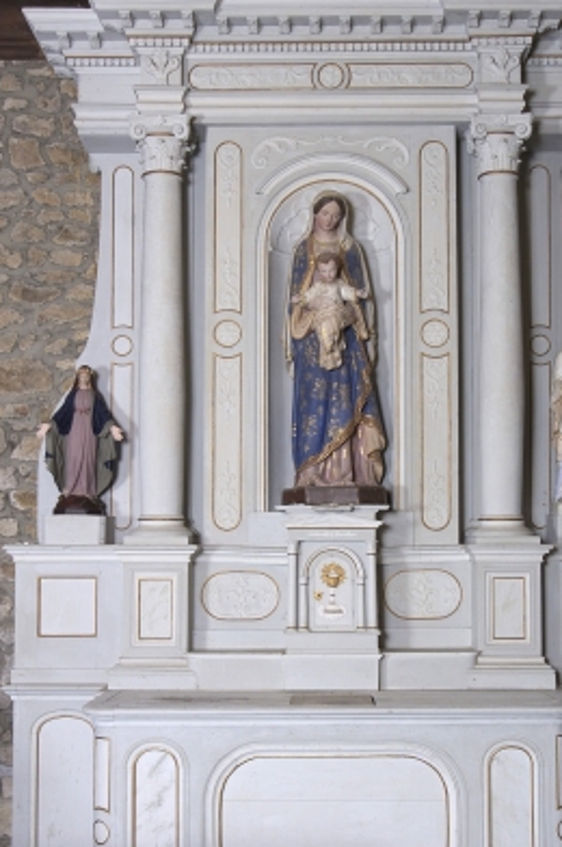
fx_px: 1104
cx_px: 339
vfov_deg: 41.9
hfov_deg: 28.5
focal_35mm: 47
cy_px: 473
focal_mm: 24
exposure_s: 1/30
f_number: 6.3
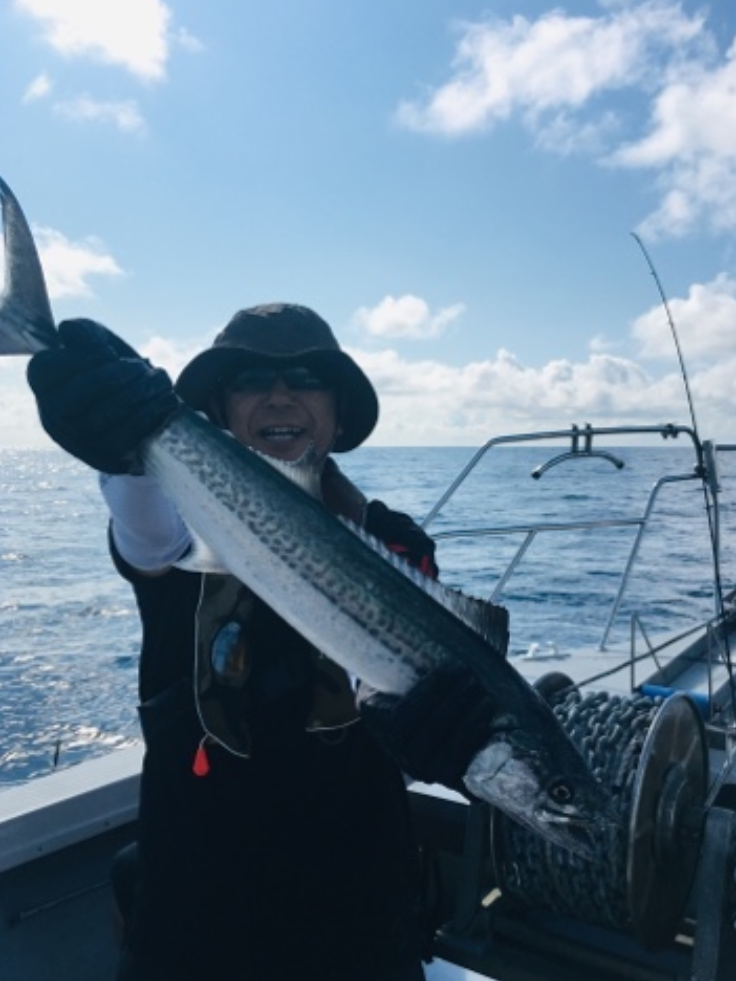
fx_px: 879
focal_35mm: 31
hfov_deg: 45.4
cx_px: 362
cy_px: 497
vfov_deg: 58.3
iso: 25
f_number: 2.2
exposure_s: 1/2959
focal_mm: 4.15
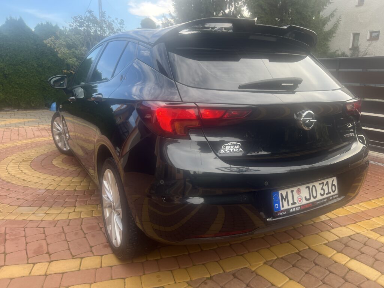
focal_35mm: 26
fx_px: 288
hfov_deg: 67.3
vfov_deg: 53.1
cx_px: 192
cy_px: 144
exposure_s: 1/387
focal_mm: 5.7
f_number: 1.5
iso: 50
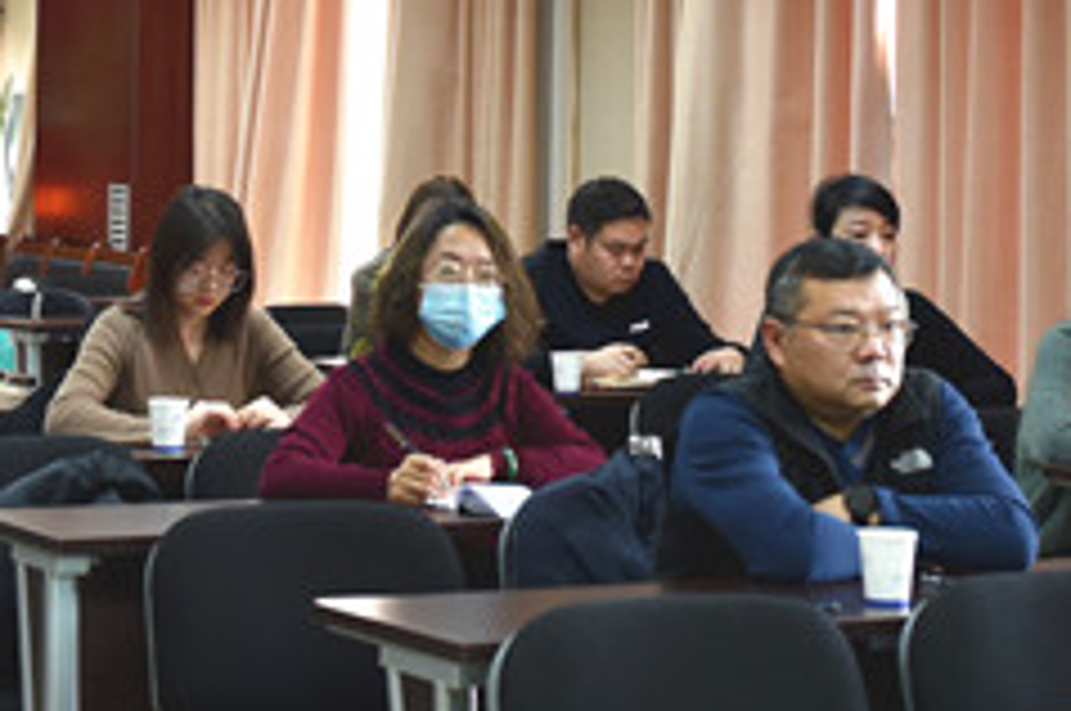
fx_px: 3714
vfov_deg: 10.8
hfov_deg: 16.4
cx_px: 574
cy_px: -63
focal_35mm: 125
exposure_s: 1/60
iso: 800
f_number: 4
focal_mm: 36
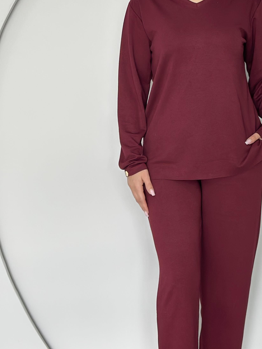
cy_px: 160
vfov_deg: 22.2
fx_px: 888
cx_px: 207
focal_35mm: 88
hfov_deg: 16.7
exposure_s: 1/87
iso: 125
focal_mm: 6.86
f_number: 1.78
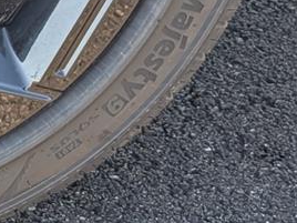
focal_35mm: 187
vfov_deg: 7.7
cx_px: -243
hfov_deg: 10.0
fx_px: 1604
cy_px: -166
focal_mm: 6.9
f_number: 1.68
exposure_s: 1/769
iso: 235
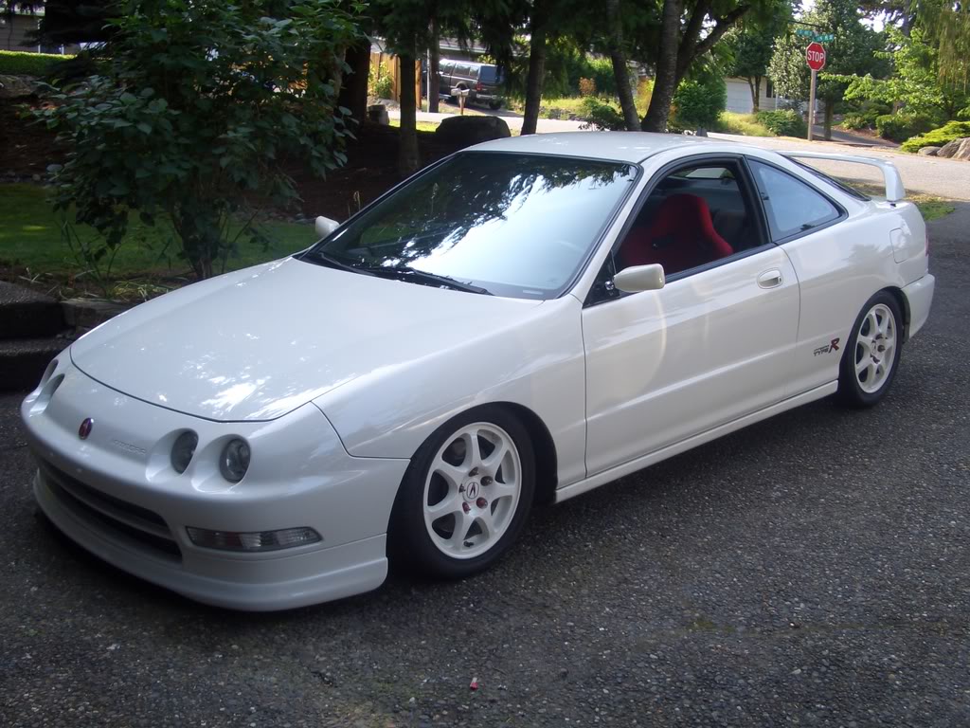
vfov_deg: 35.1
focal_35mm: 41
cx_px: 485
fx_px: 1149
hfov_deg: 45.8
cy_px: 364
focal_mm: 6.8
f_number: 2.8
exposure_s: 1/200
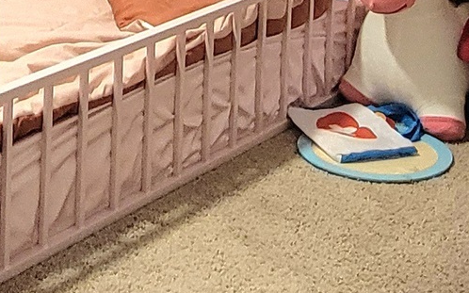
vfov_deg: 12.9
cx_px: -54
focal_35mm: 85
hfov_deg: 22.9
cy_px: -337
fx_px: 1086
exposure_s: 1/30
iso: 500
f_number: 2.2
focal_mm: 2.2
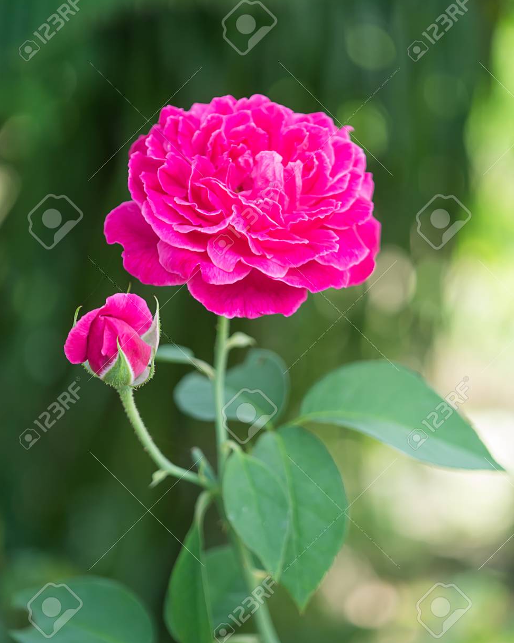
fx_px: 1787
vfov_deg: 20.4
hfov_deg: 16.4
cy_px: 315
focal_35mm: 94
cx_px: 256
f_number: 2.8
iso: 160
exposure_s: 1/200
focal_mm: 45
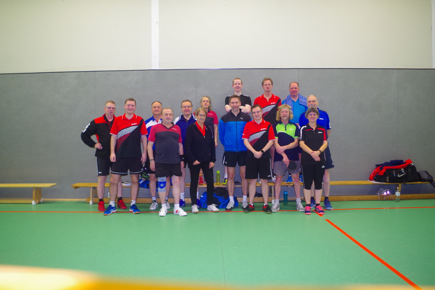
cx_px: 218
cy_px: 145
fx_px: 326
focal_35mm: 27
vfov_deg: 47.9
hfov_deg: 67.4
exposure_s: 1/15
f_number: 3.5
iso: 400
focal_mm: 18
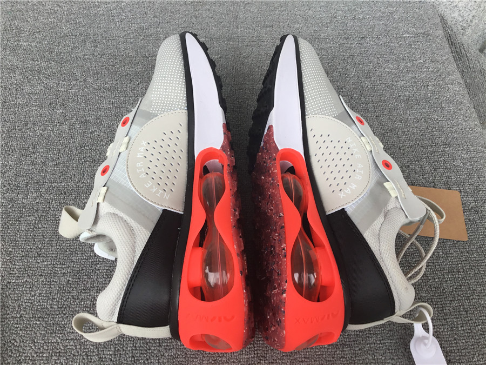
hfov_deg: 58.4
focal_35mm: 31
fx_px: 435
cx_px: 243
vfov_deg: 45.4
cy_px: 182
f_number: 2.4
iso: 25
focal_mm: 3.3
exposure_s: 1/235
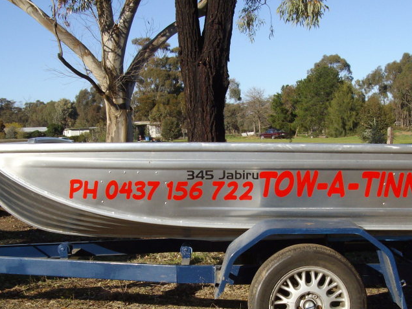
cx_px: 256
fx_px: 690
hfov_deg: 33.1
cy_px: 191
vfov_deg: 25.2
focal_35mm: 58
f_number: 4.8
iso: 80
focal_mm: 6
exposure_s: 1/500
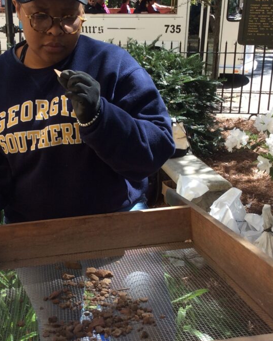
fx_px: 475
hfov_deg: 31.9
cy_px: 166
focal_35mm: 47
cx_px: 99
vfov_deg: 39.5
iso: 32
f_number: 2.4
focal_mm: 3.3
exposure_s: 1/263
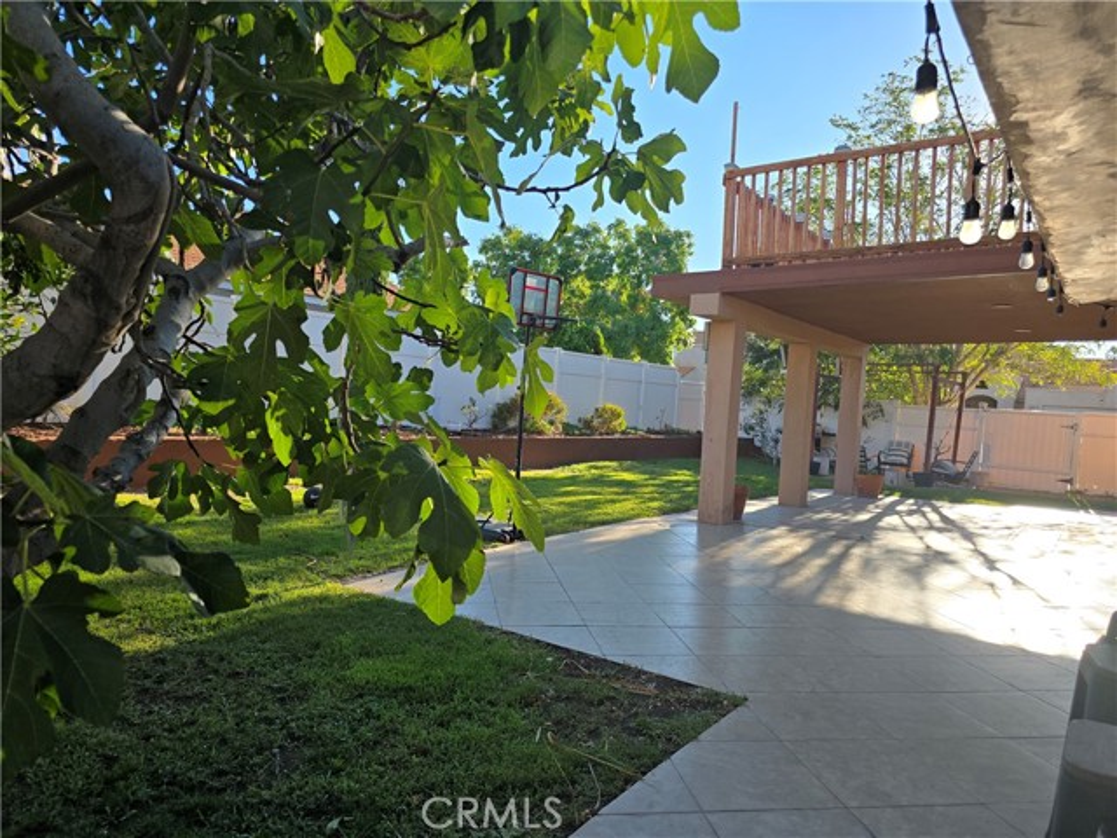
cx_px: 558
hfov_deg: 73.9
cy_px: 419
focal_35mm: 23
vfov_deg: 58.9
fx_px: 742
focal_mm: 6.3
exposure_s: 1/516
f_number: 1.7
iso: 12
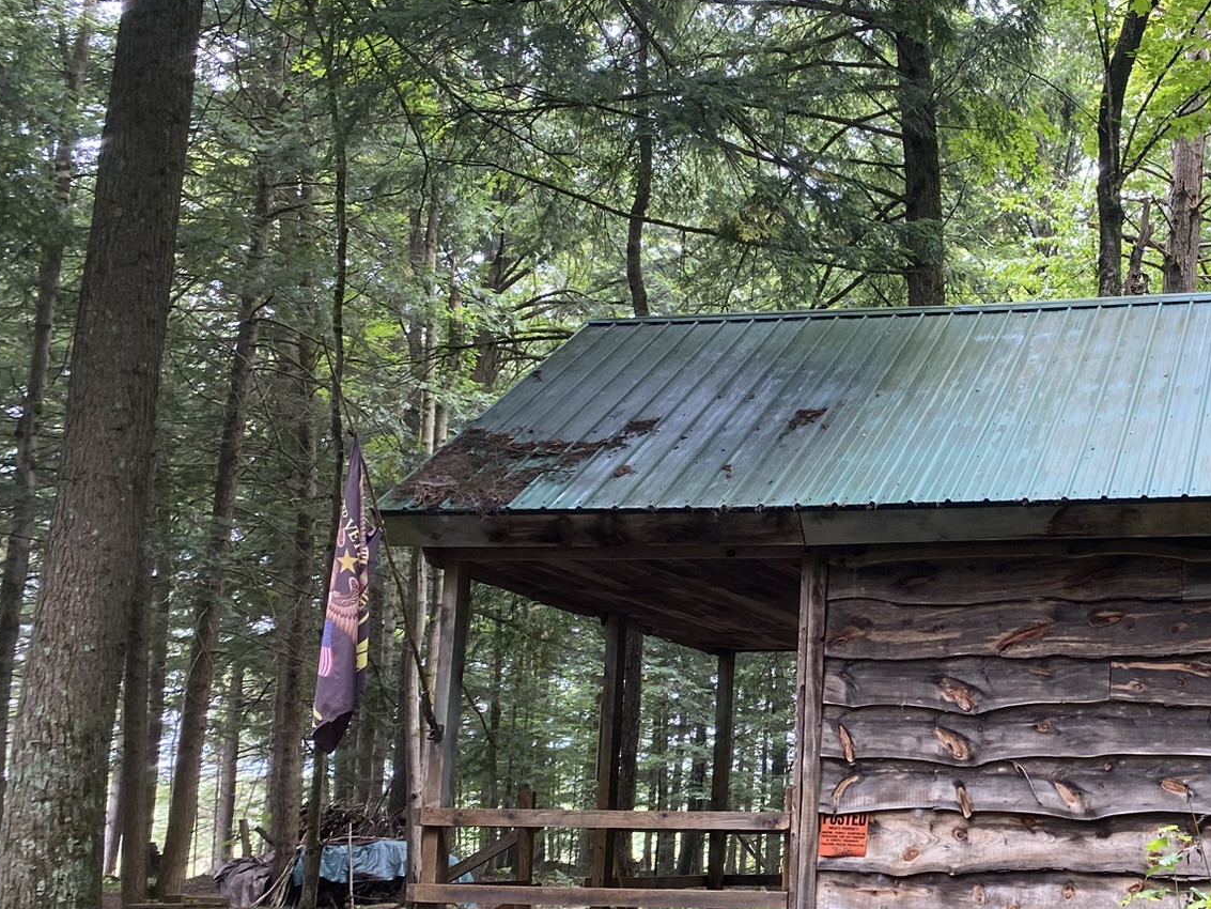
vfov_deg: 30.7
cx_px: 1027
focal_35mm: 47
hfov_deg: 38.4
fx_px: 1644
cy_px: 575
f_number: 1.8
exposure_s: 1/121
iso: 125
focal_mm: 4.25
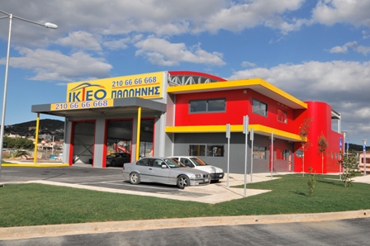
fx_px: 370
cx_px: 185
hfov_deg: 53.2
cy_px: 123
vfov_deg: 36.8
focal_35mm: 36
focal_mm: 24
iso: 200
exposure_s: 1/500
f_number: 11
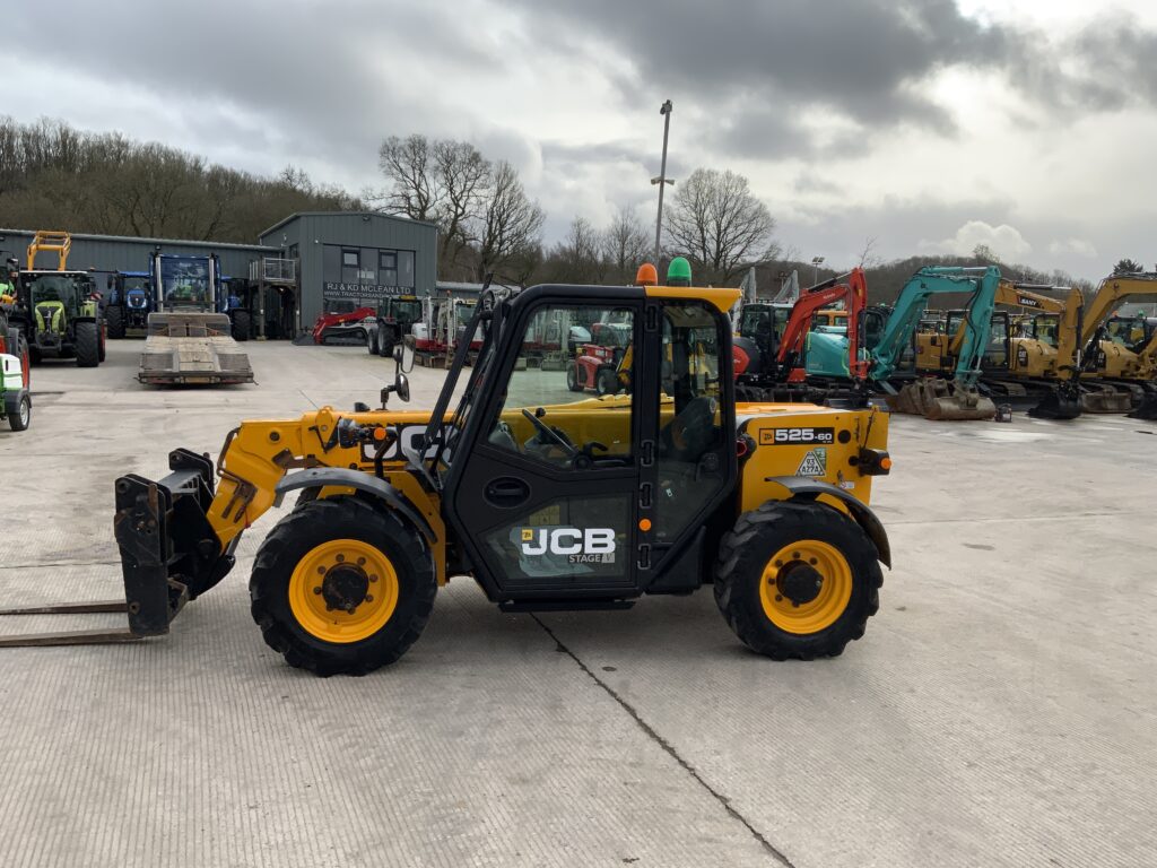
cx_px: 578
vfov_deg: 48.2
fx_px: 969
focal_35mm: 29
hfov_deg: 61.7
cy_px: 434
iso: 16
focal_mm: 3
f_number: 1.8
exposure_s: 1/978
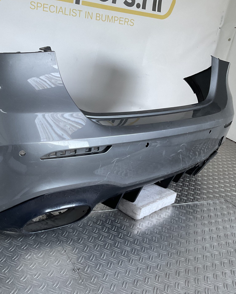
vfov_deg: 47.9
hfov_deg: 38.2
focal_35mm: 38
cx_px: 59
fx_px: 332
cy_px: 148
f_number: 1.8
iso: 64
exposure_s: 1/60
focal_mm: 3
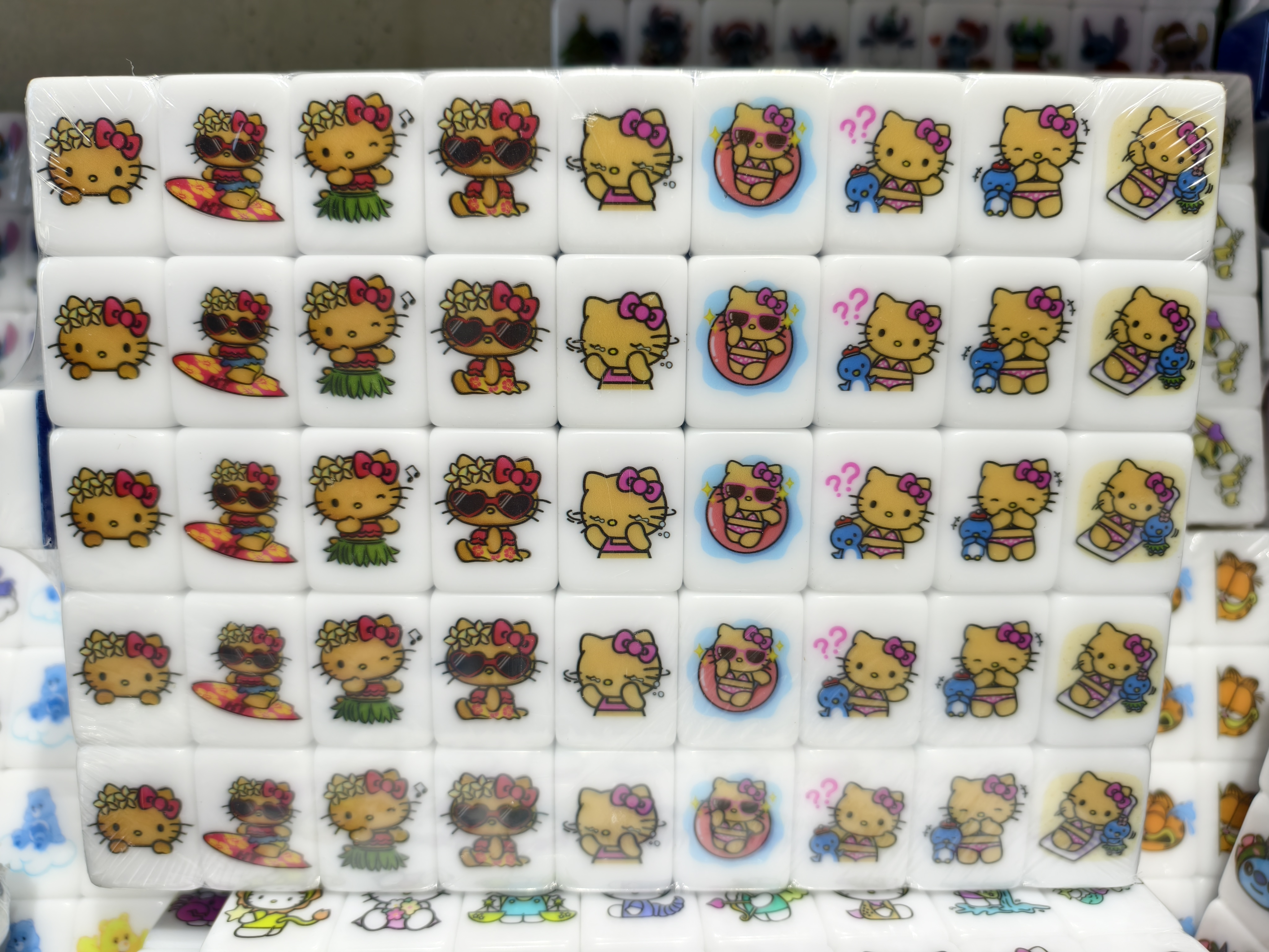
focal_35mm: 23
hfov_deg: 73.9
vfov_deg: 58.9
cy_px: 476
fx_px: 843
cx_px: 634
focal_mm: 6.54
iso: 72
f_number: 1.57
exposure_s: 1/288
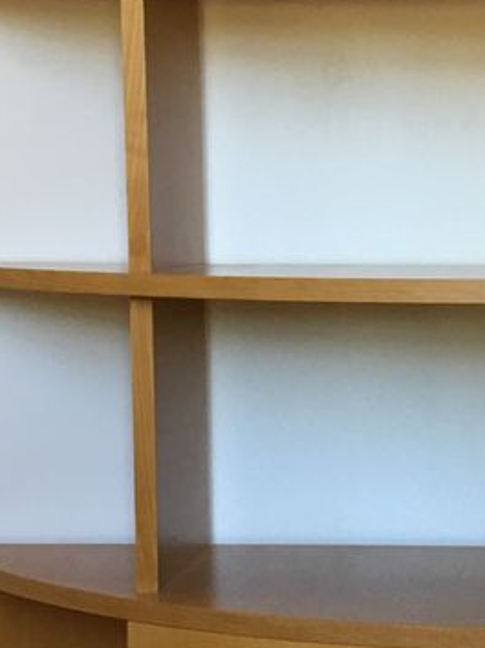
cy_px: 361
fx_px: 1534
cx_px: 507
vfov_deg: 23.8
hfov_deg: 17.5
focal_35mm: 82
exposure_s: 1/33
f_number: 2.2
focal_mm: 4.15
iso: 50
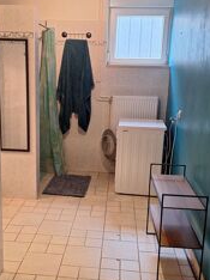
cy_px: 141
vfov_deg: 44.8
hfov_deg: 34.2
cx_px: 82
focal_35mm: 42
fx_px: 340
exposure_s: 1/50
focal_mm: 5.54
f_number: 1.8
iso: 200
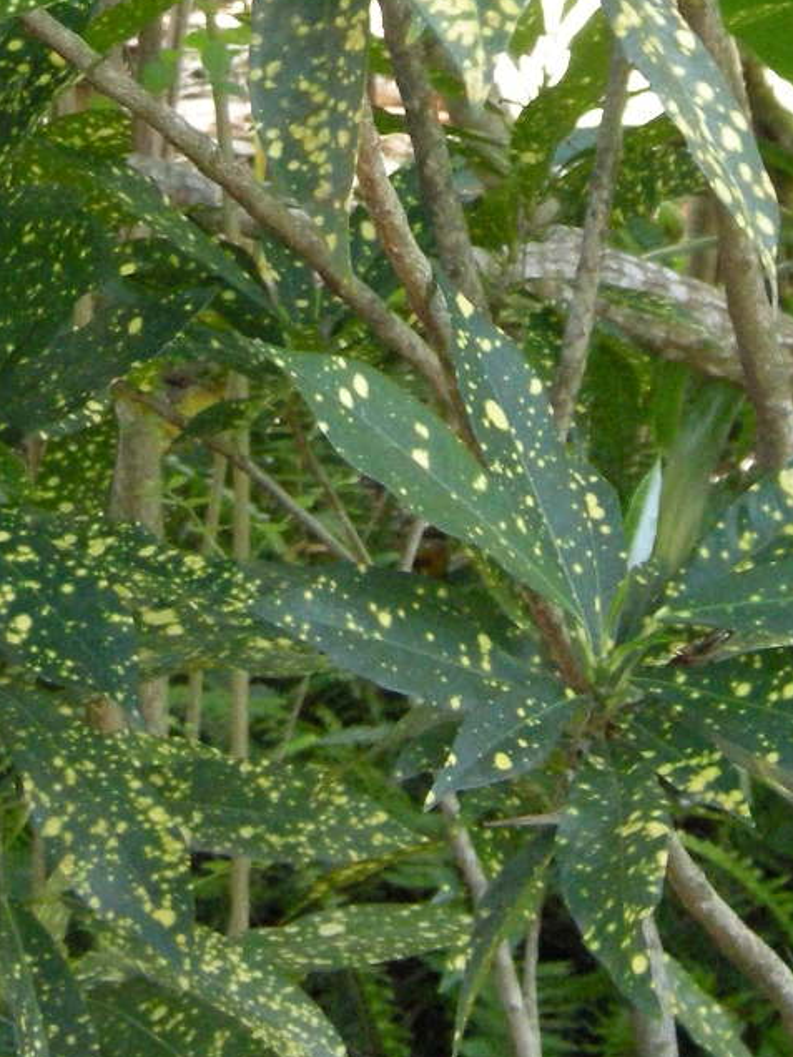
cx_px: 311
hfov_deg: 11.2
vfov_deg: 14.7
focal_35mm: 132
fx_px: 4032
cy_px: 30
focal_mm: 7.5
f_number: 2.7
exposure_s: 1/57
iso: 400
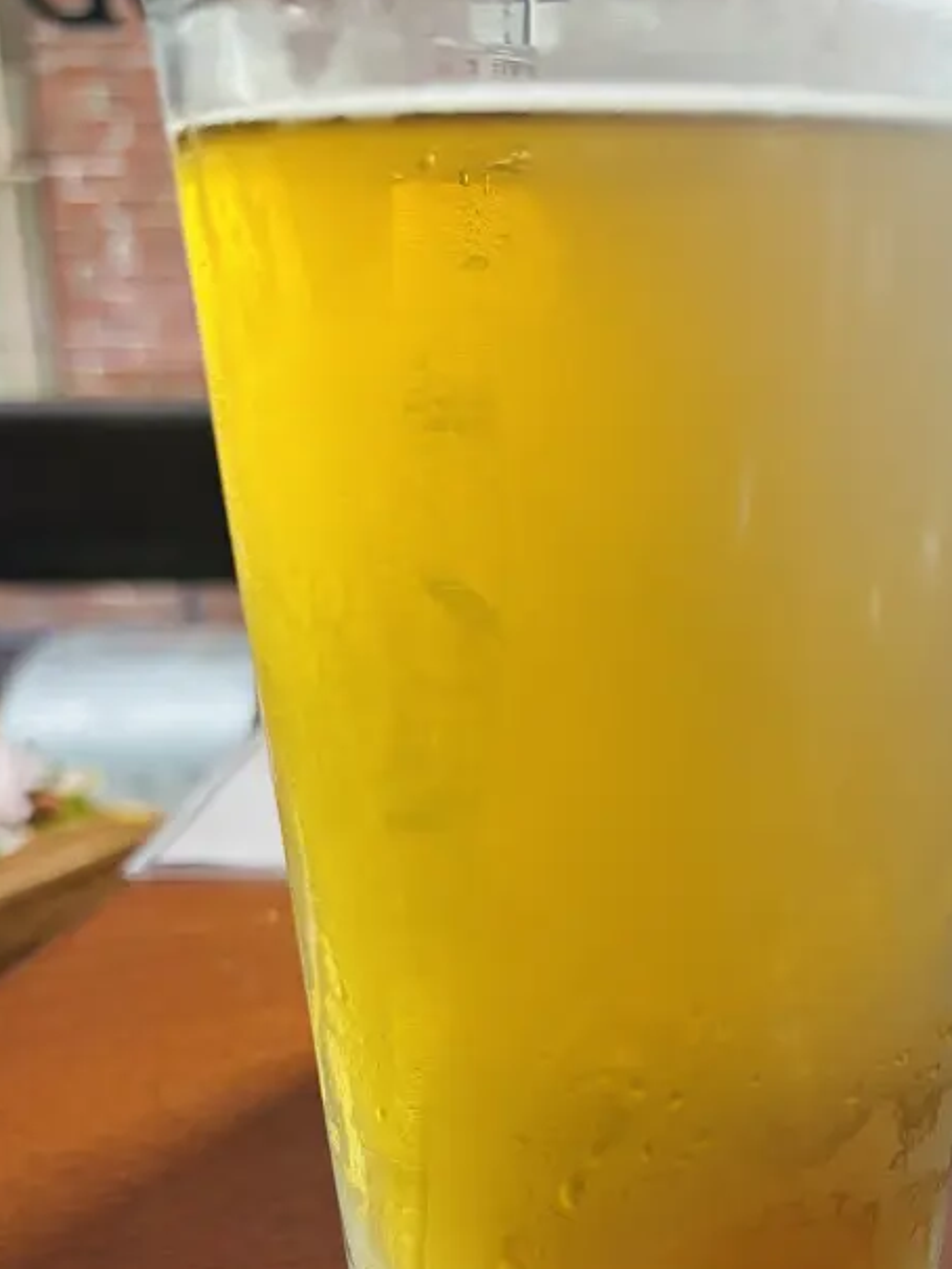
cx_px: 751
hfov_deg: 32.1
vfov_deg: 42.1
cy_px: 896
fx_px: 1613
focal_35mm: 44
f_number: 1.6
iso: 160
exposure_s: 1/60
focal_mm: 5.96
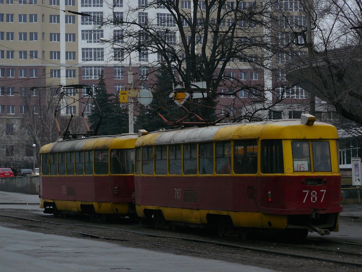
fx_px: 1506
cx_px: 181
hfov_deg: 13.7
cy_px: 136
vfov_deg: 10.3
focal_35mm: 144
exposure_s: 1/500
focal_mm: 24.1
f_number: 3.3
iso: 200
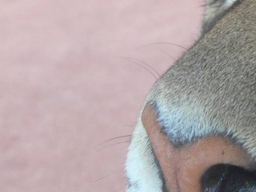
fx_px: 880
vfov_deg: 12.4
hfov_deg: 15.6
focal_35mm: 119
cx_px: 348
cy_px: 76
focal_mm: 7.4
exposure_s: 1/15
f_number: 2.8
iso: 200
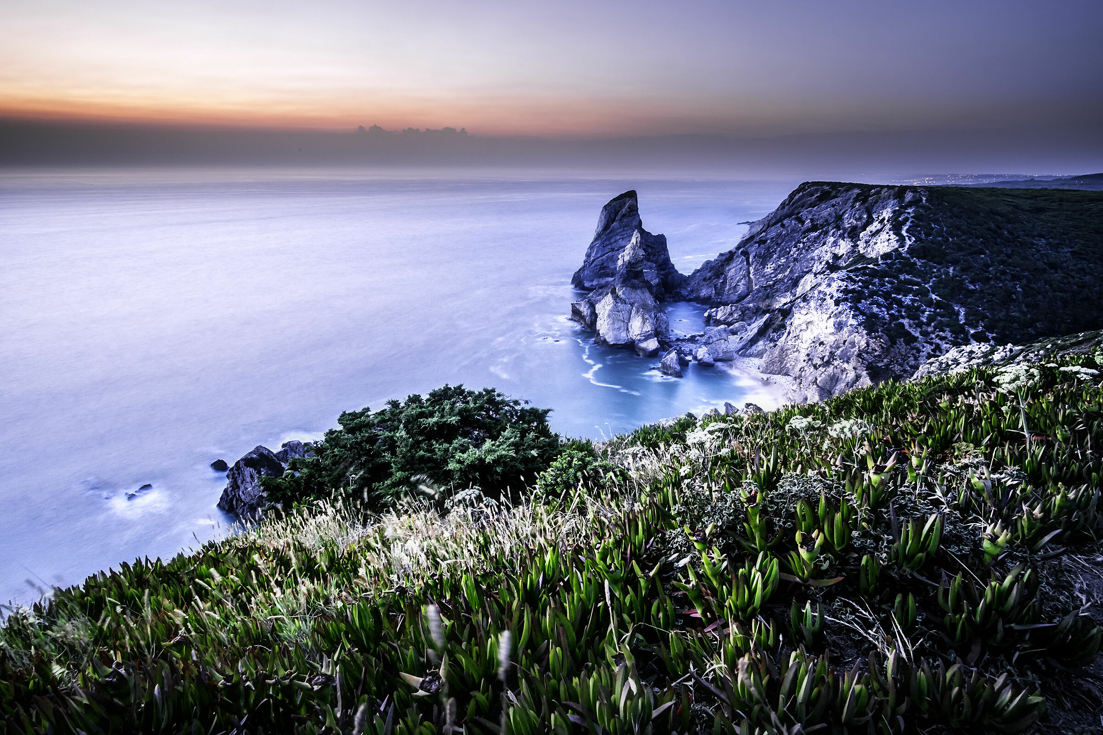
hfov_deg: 90.0
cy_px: 368
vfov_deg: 67.4
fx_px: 551
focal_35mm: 18
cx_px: 552
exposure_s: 15
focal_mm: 12
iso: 200
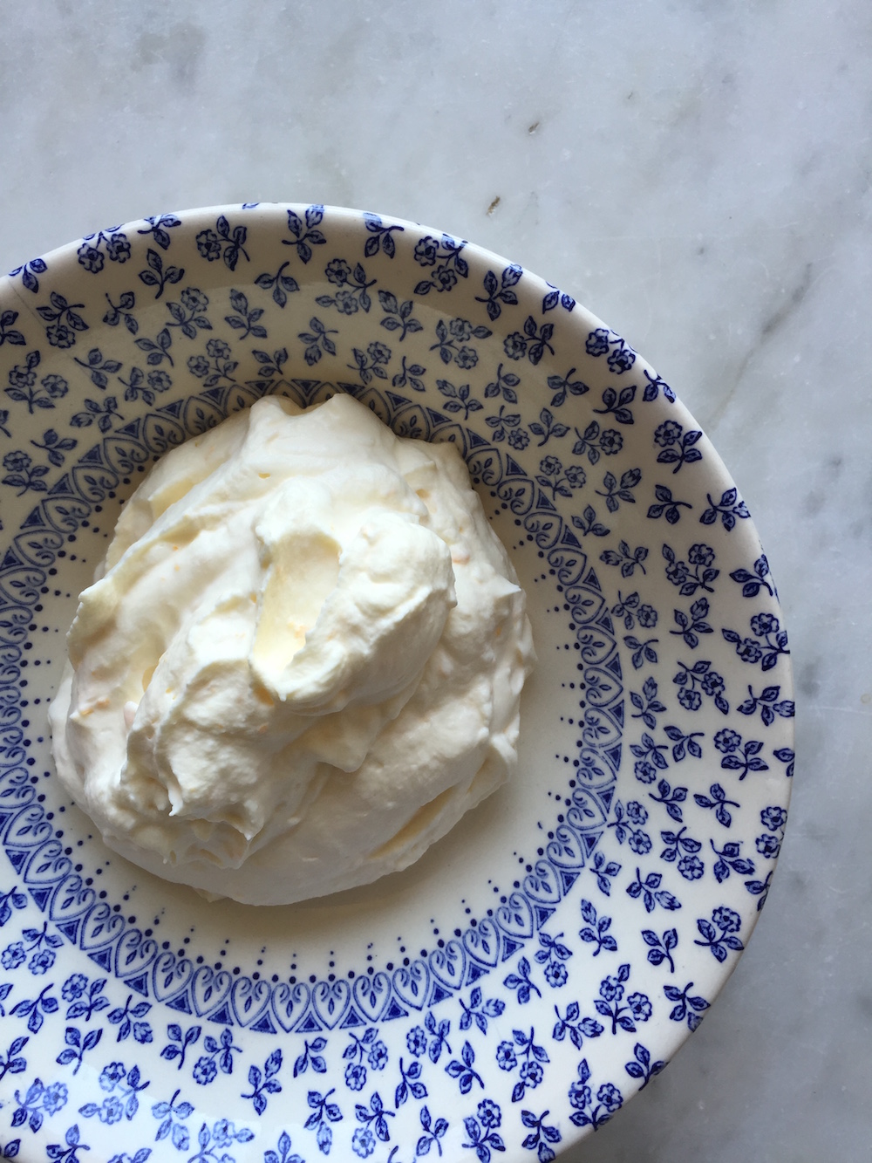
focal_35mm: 29
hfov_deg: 48.2
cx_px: 436
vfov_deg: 61.7
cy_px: 582
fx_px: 974
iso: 40
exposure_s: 1/60
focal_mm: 4.15
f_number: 2.2
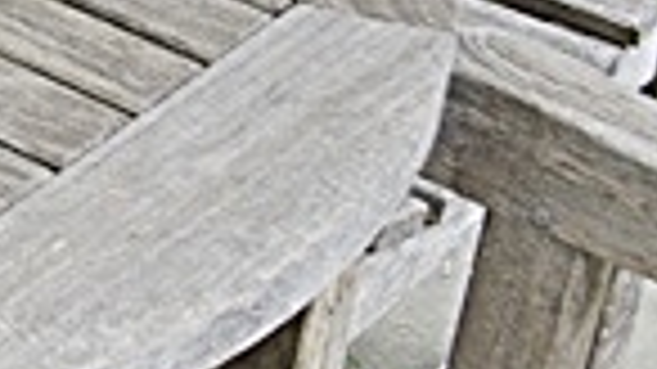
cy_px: -110
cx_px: -891
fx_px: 2873
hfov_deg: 11.1
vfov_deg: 7.3
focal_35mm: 165
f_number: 5.6
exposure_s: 1/125
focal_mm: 22
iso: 280
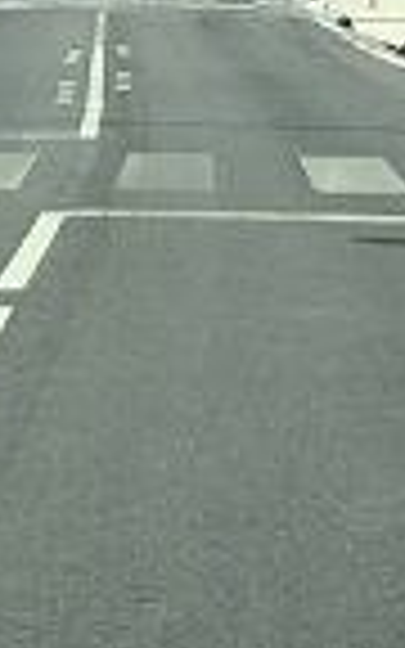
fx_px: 4821
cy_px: -400
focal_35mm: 273
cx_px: 166
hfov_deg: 4.8
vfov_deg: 7.5
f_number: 2.2
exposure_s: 1/1083
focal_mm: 4.15
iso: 25
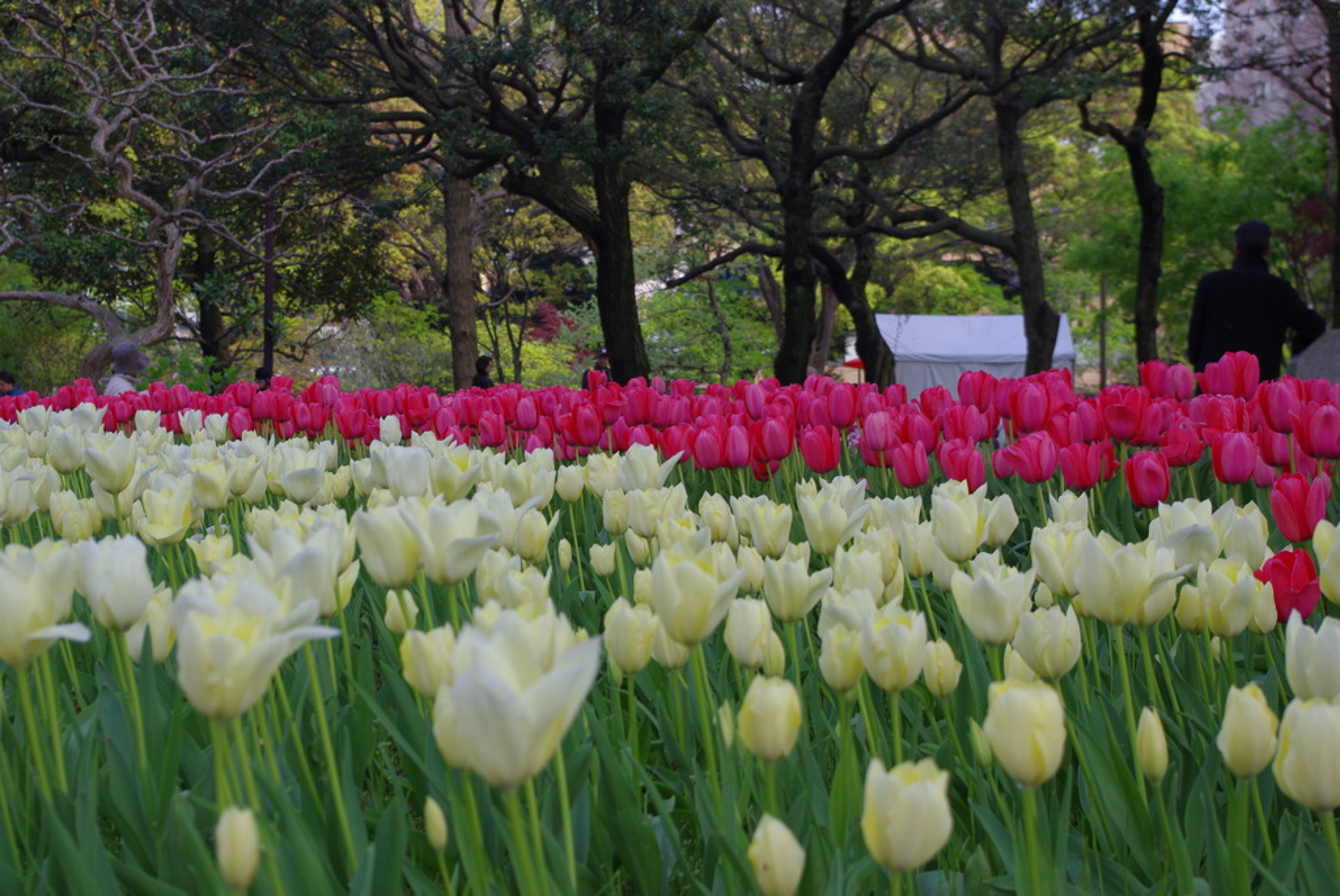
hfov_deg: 31.4
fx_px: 2385
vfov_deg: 21.3
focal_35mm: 64
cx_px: 670
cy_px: 448
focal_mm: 42.5
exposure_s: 1/125
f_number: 6.7
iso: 100
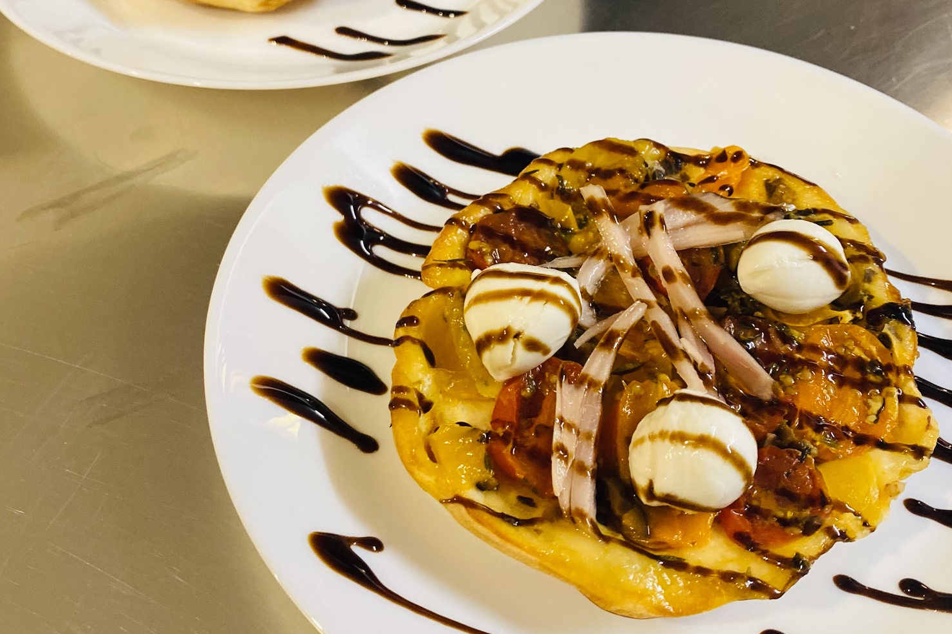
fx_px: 978
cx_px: 483
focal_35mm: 37
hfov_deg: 51.9
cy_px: 232
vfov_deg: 35.7
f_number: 1.8
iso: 250
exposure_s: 1/50
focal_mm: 4.25
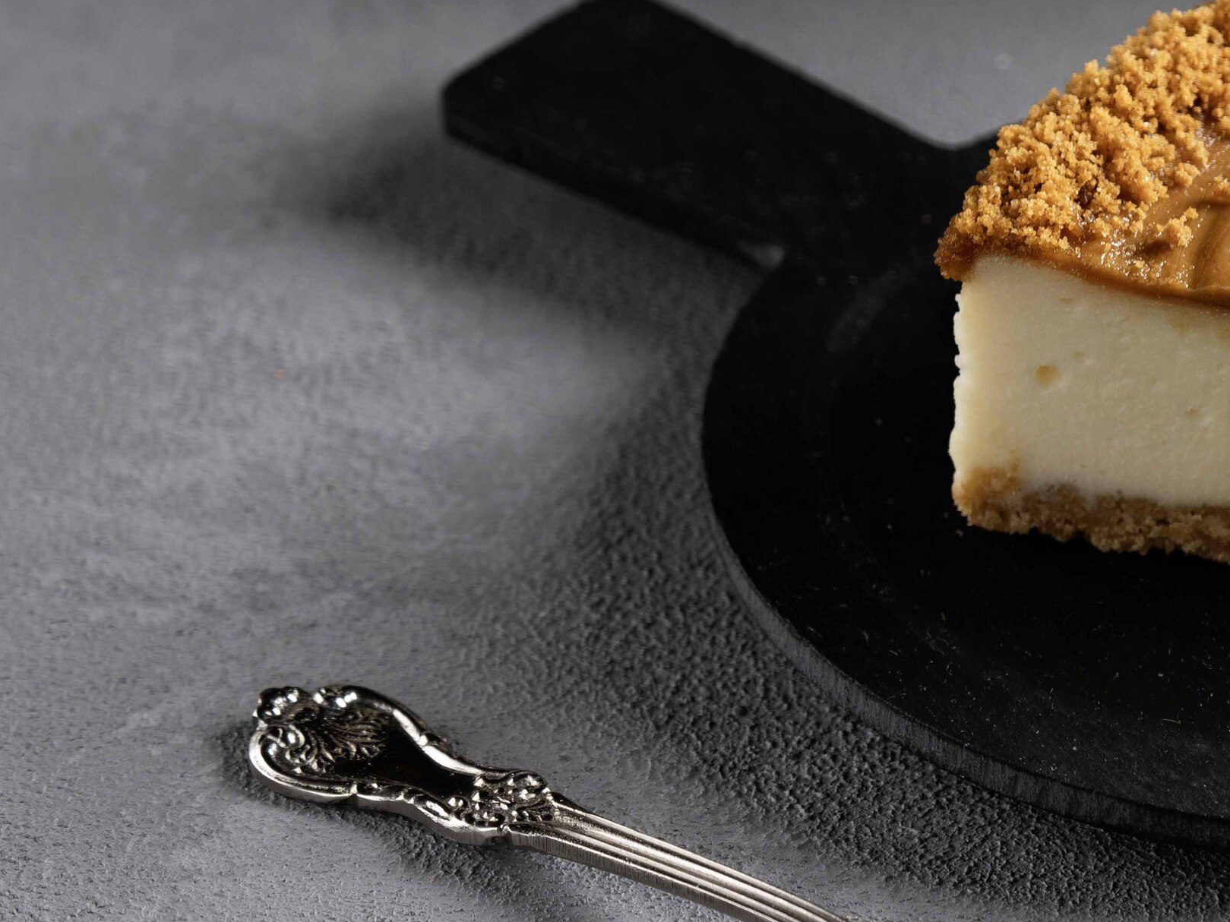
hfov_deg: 9.0
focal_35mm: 219
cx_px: 1332
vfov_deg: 6.8
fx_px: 7781
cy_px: 266
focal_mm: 90
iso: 50
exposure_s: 1/160
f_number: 5.6
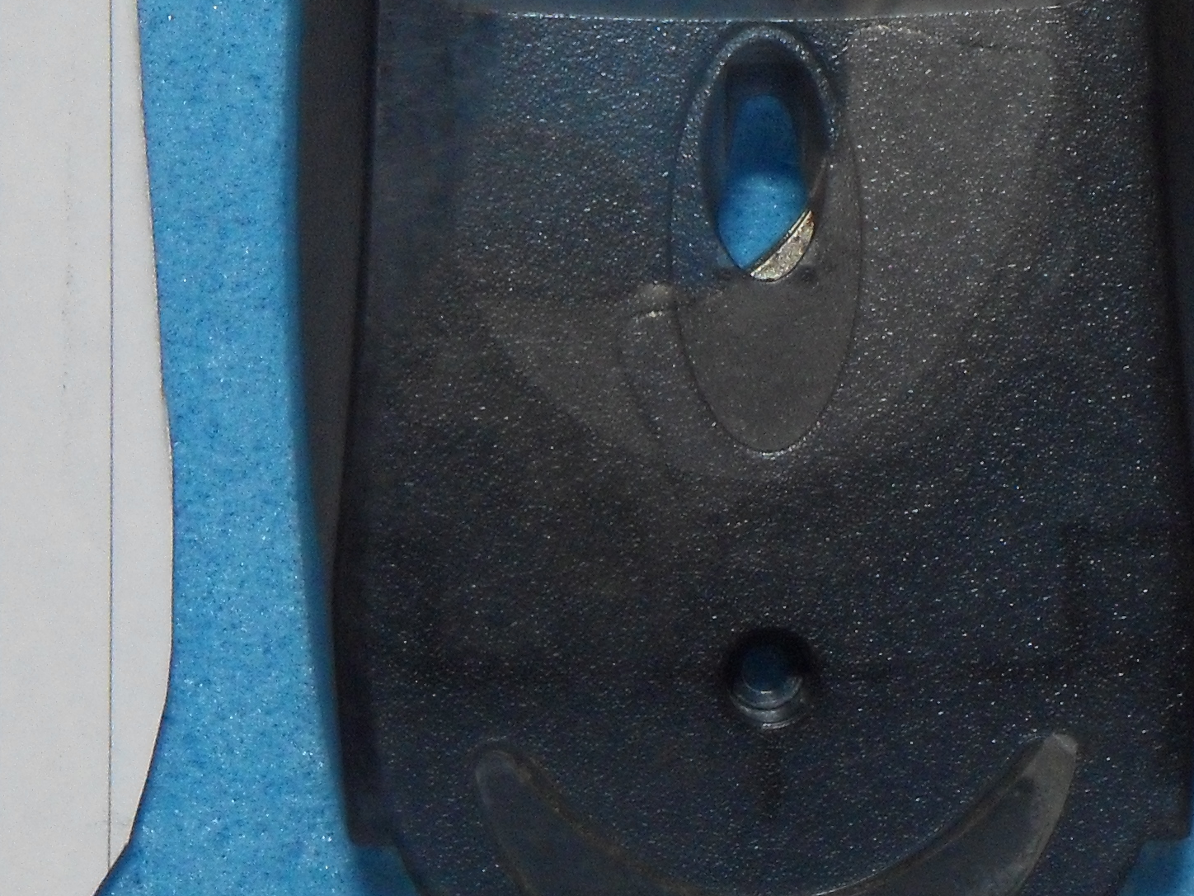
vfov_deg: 7.3
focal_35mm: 204
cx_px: 249
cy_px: 265
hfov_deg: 9.7
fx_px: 7037
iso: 400
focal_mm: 14.8
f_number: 4.5
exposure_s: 1/20
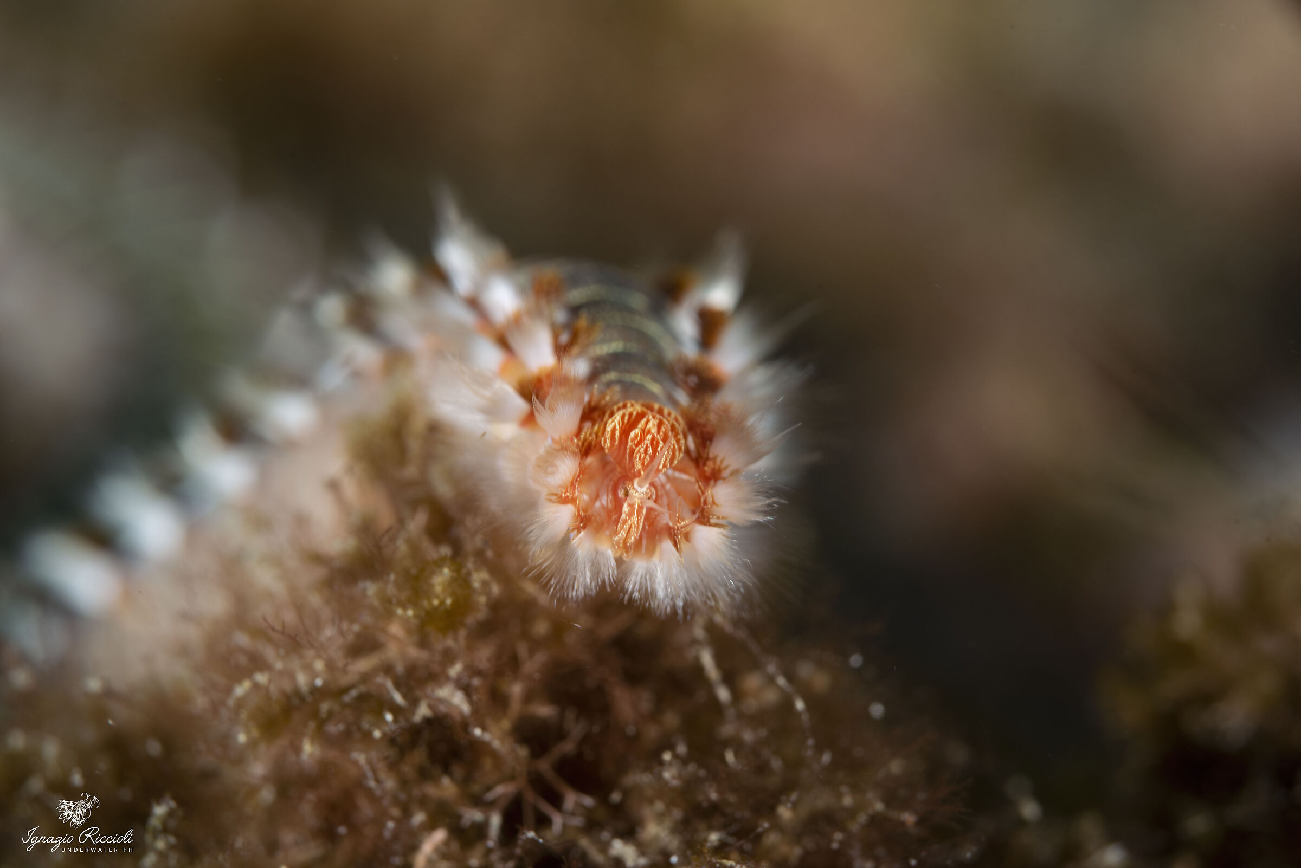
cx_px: 650
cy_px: 434
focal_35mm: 60
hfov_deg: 33.4
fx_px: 2169
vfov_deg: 22.6
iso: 200
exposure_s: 1/100
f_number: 18
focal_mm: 60
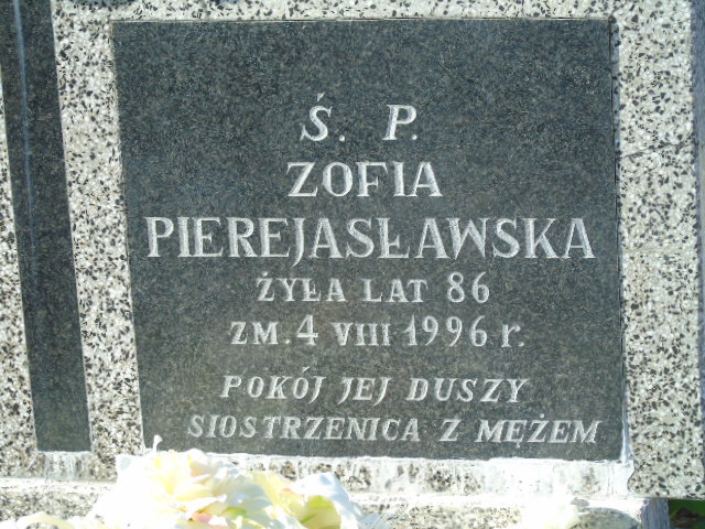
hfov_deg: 12.2
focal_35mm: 162
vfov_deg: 9.2
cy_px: 264
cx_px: 352
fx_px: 3299
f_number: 4.9
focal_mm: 29
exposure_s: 1/160
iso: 80
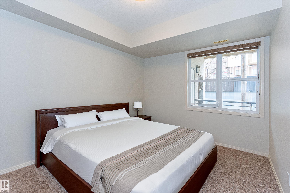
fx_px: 121
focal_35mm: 15
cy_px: 96
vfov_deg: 77.3
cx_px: 145
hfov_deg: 100.4
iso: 800
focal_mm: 10
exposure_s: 1/60
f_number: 7.1
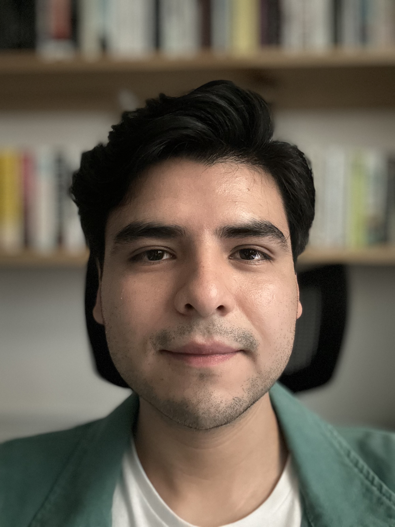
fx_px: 456
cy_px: 264
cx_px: 198
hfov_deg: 46.8
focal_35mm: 30
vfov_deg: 60.0
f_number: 1.9
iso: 640
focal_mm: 2.69
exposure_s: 1/15
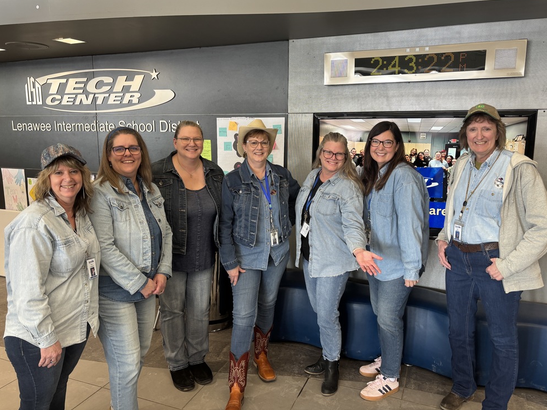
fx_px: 427
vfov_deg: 51.4
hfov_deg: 65.3
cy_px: 198
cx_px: 273
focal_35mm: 27
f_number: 1.6
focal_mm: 5.96
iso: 100
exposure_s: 1/60
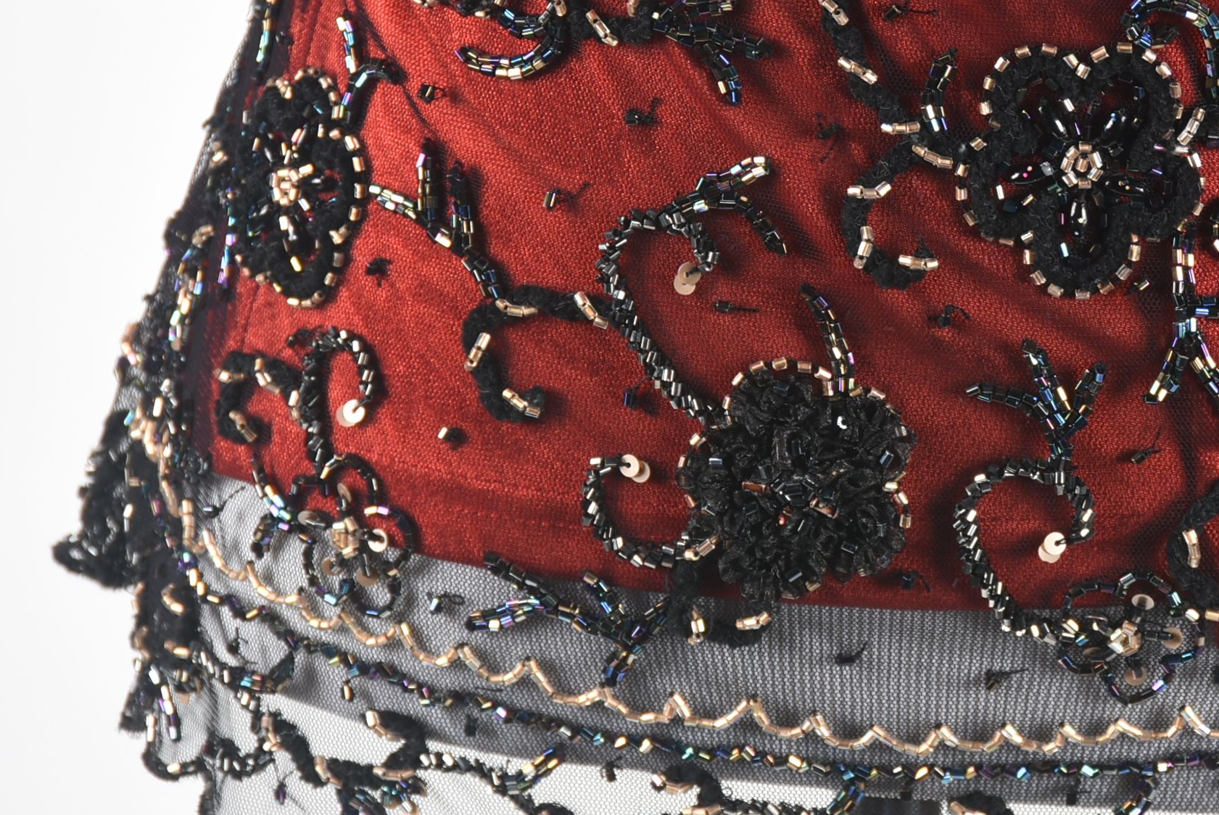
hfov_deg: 9.0
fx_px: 7689
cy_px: 305
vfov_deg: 6.1
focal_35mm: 227
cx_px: 1054
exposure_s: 1/125
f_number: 9
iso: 200
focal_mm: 85
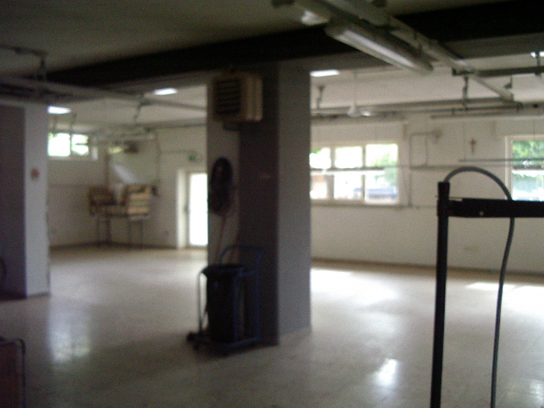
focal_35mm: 38
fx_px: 597
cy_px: 204
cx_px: 272
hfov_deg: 49.0
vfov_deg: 37.7
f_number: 2.6
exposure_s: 1/125
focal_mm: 5.8
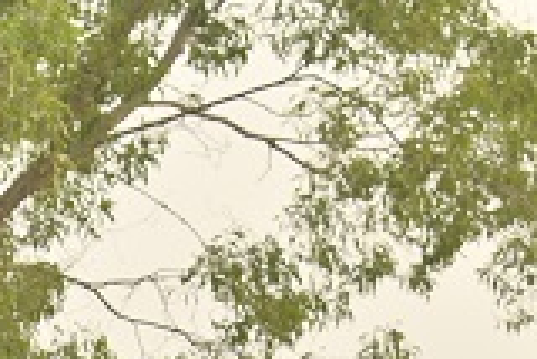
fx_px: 3195
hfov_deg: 9.5
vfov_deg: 6.3
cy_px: 624
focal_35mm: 214
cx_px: 13
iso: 100
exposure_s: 1/160
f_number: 4.5
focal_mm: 38
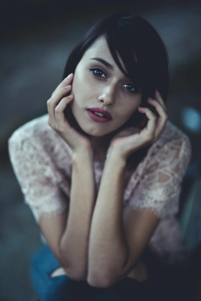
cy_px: 150
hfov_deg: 16.1
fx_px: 712
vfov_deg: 23.9
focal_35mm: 85
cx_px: 100
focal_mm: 85
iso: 2000
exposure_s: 1/200
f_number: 1.4
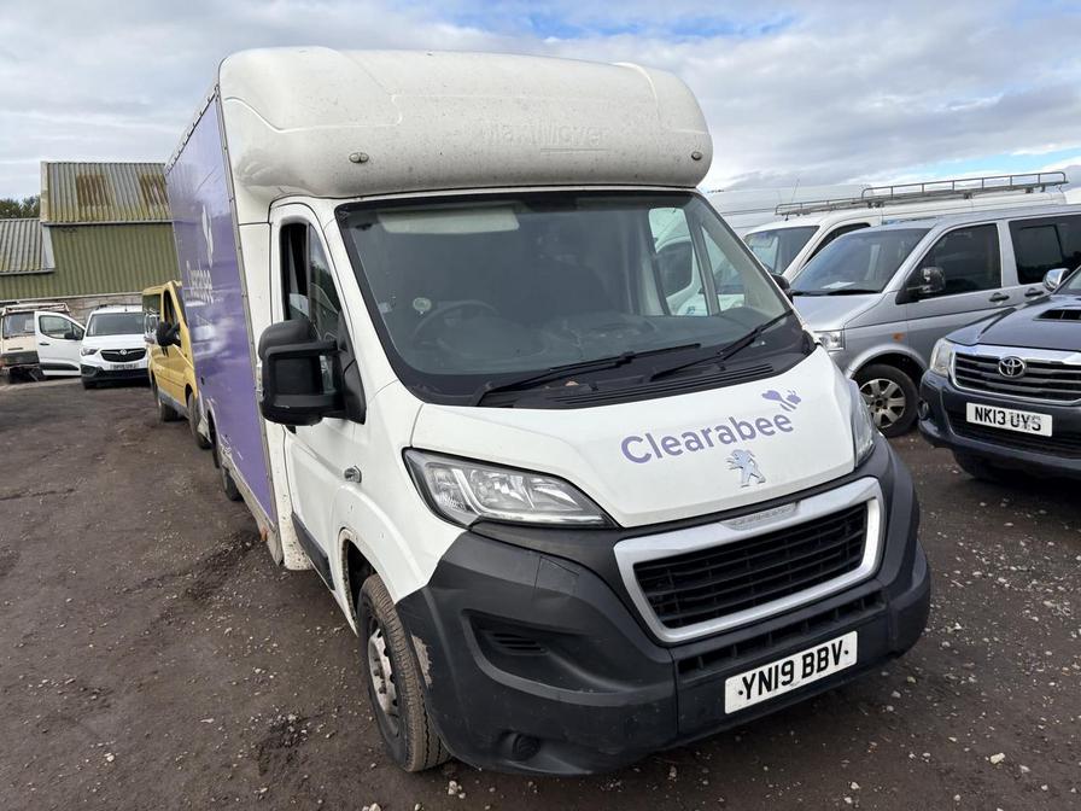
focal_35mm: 26
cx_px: 540
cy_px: 406
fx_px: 812
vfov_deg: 53.1
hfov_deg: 67.3
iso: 50
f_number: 1.6
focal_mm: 5.96
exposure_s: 1/2283
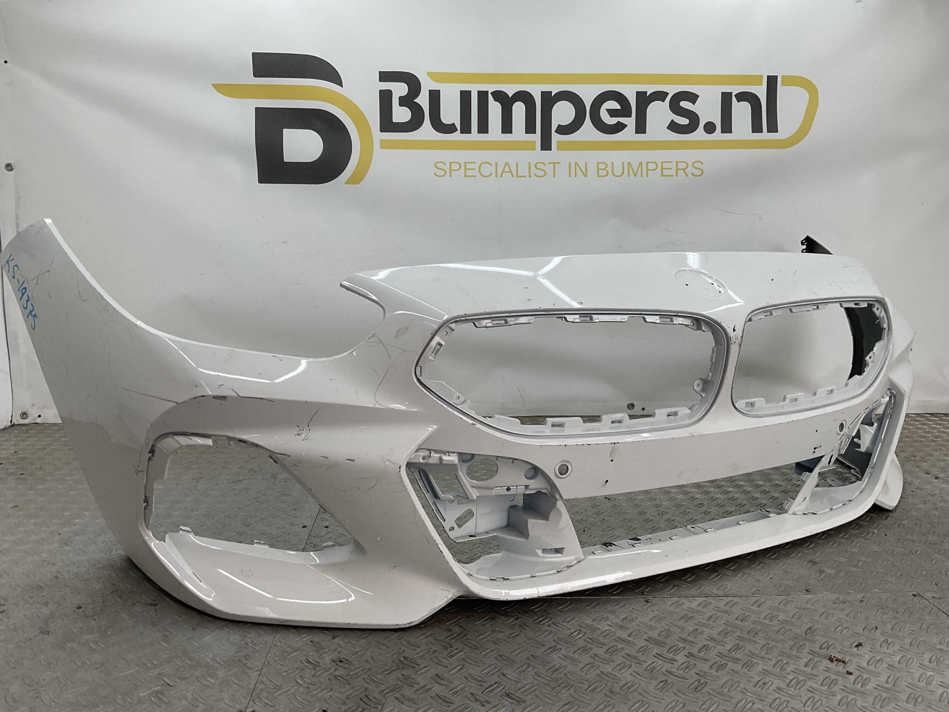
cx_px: 474
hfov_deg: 61.7
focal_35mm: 29
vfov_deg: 48.2
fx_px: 795
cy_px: 356
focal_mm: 3
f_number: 1.8
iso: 16
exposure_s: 1/169
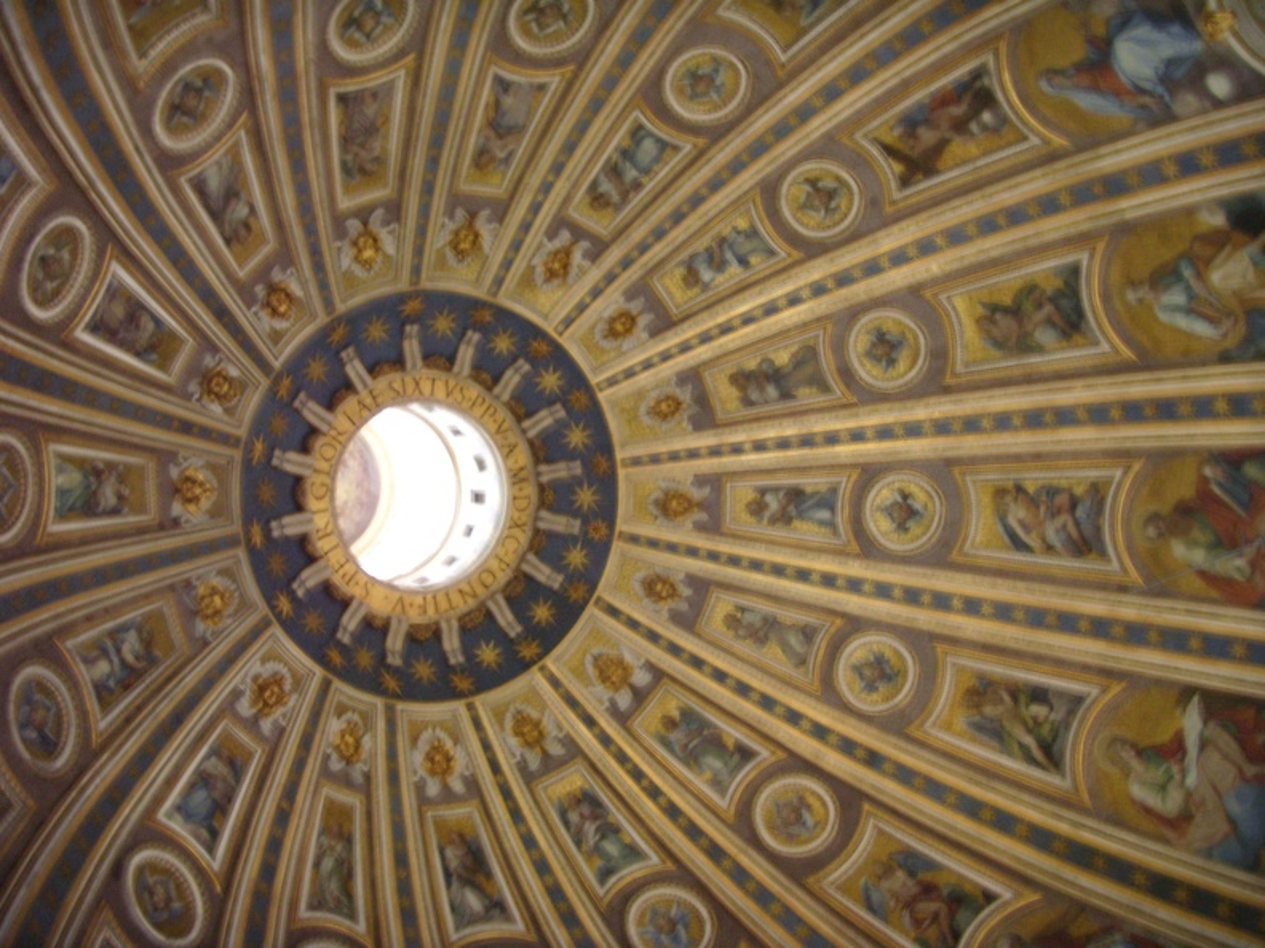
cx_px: 632
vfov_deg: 45.4
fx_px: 1133
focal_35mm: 31
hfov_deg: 58.4
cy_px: 474
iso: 300
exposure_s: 1/2
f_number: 3.5
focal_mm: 6.3
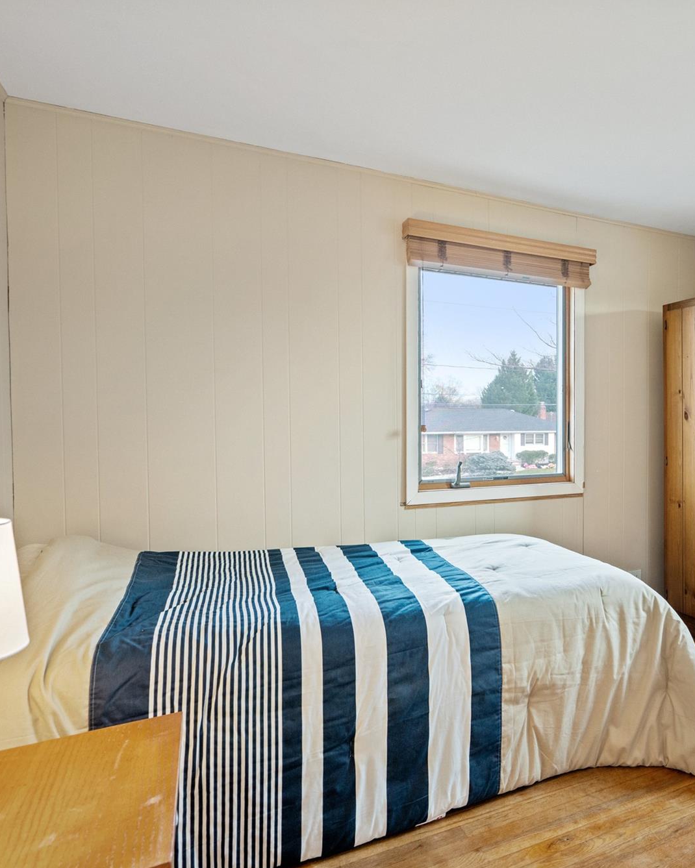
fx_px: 591
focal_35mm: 23
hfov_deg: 56.4
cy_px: 432
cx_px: 558
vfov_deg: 72.6
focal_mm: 16
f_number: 5.6
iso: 800
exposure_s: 1/10
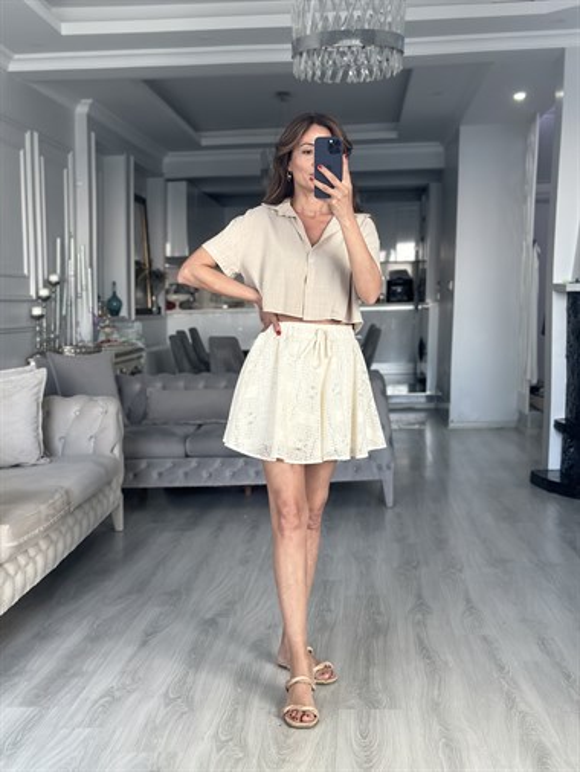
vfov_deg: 39.6
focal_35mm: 48
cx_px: 290
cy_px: 386
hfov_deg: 30.3
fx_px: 1071
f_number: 1.78
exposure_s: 1/60
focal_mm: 6.86
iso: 200
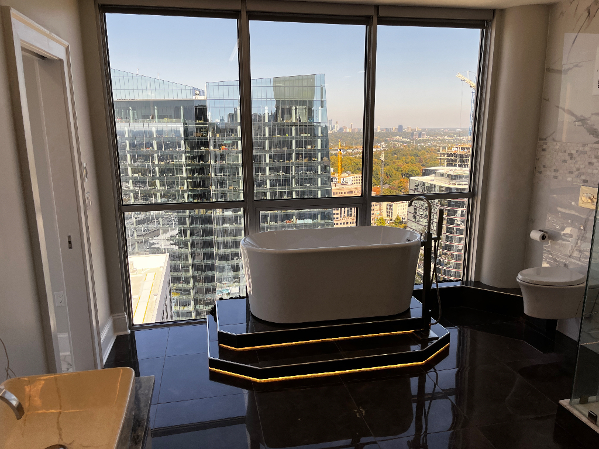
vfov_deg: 53.1
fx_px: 450
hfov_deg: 67.3
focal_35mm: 26
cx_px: 300
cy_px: 224
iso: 50
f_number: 1.6
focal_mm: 5.1
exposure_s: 1/804
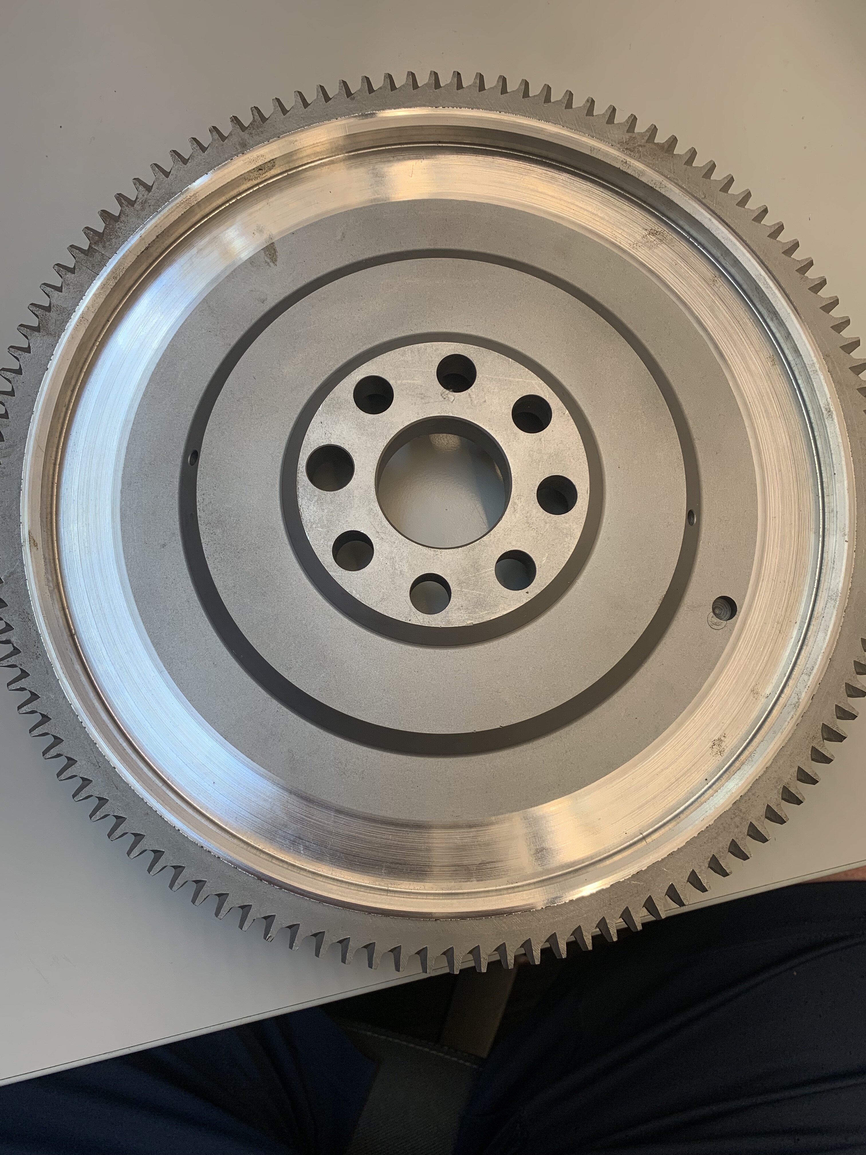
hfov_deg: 53.1
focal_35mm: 26
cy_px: 578
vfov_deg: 67.3
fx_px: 867
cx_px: 433
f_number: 1.8
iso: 64
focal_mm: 4.25
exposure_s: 1/60
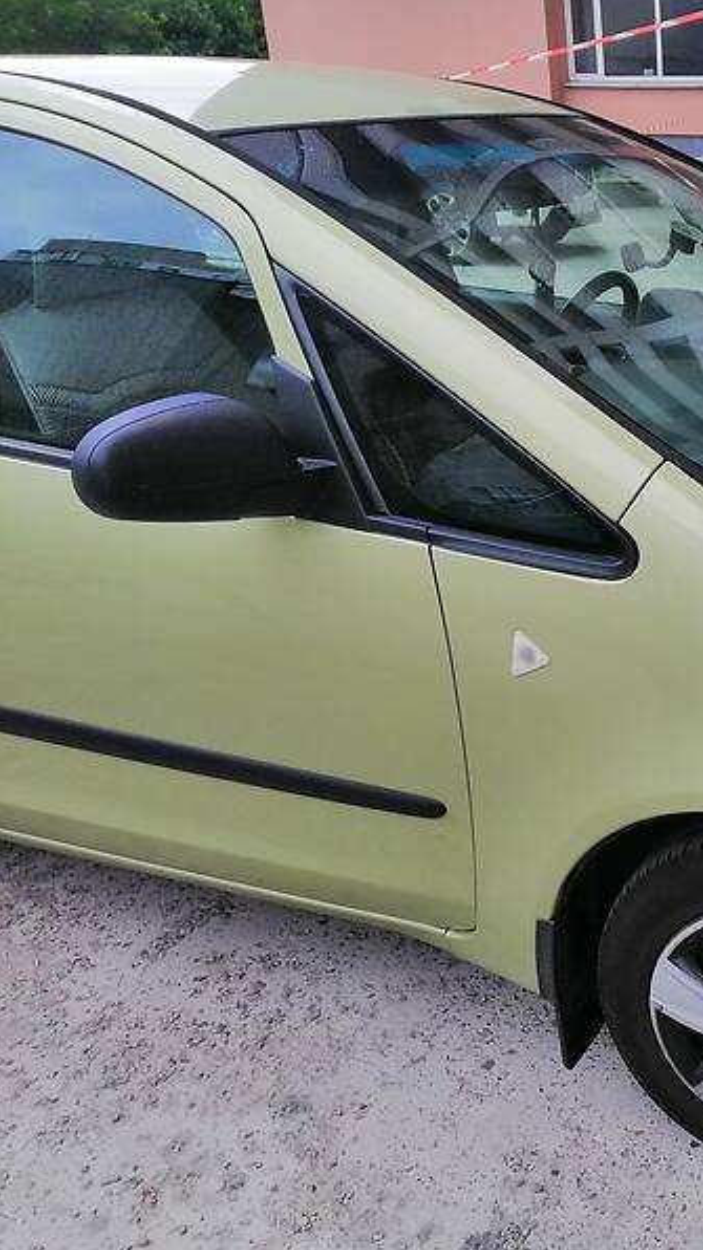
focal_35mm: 38
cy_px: 625
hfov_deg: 28.0
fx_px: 1260
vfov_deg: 52.8
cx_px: 804
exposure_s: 1/453
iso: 160
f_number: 2.2
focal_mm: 3.8
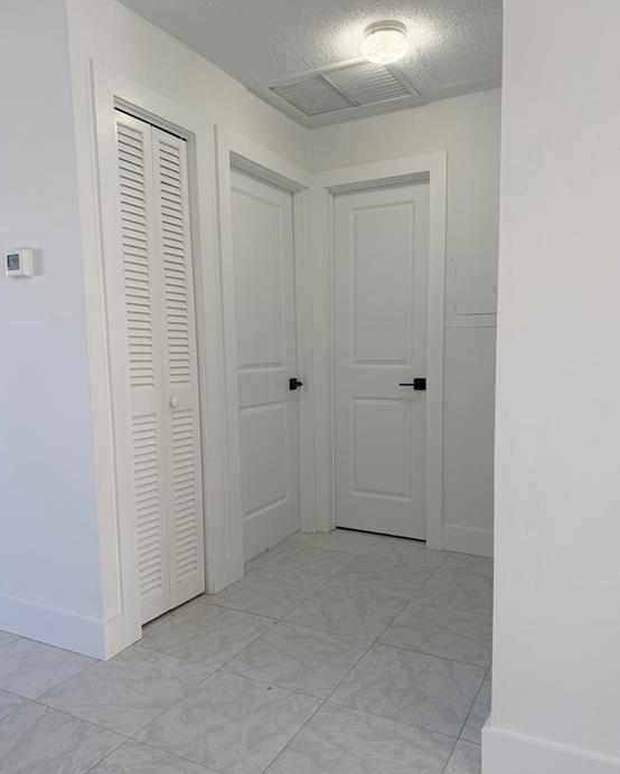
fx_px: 596
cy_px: 410
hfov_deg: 55.0
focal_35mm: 26
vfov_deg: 66.0
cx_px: 313
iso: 125
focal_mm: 6.76
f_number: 1.78
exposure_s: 1/179
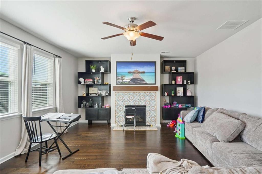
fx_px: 131
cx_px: 131
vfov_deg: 67.3
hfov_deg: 90.0
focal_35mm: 18
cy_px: 87
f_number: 8
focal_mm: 18
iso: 100
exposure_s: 1/30
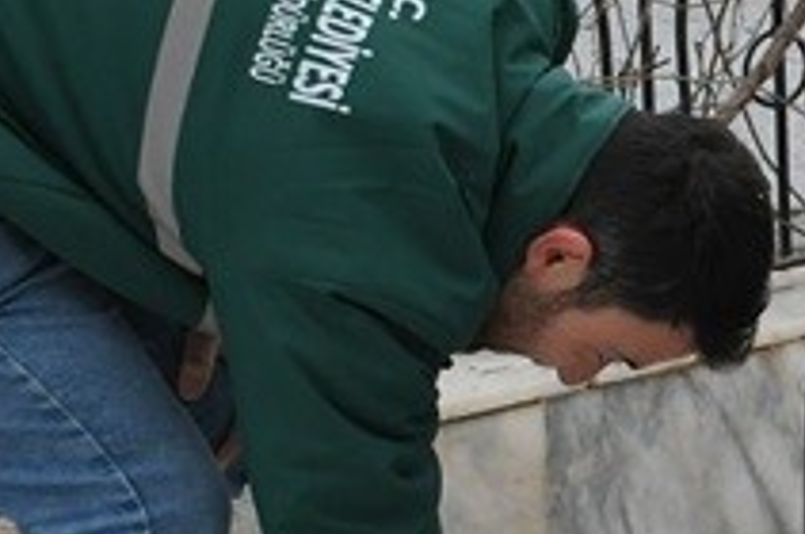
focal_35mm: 206
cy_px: 195
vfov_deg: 6.6
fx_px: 4599
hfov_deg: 9.6
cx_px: 1345
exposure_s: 1/320
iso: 1250
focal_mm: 26
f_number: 6.3
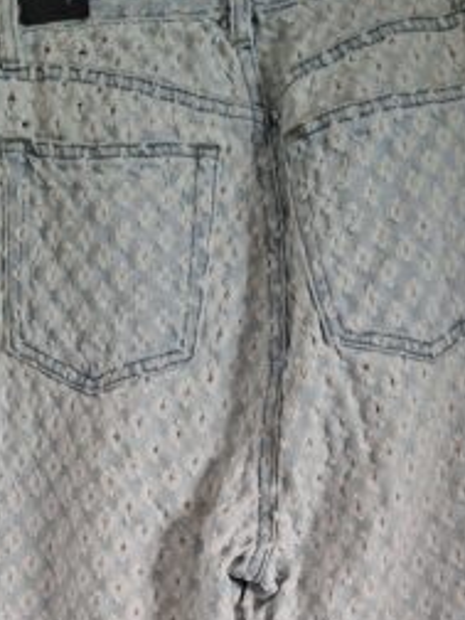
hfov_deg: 20.2
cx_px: 248
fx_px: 1307
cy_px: 753
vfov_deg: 24.1
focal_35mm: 73
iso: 320
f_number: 1.8
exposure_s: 1/40
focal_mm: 5.54
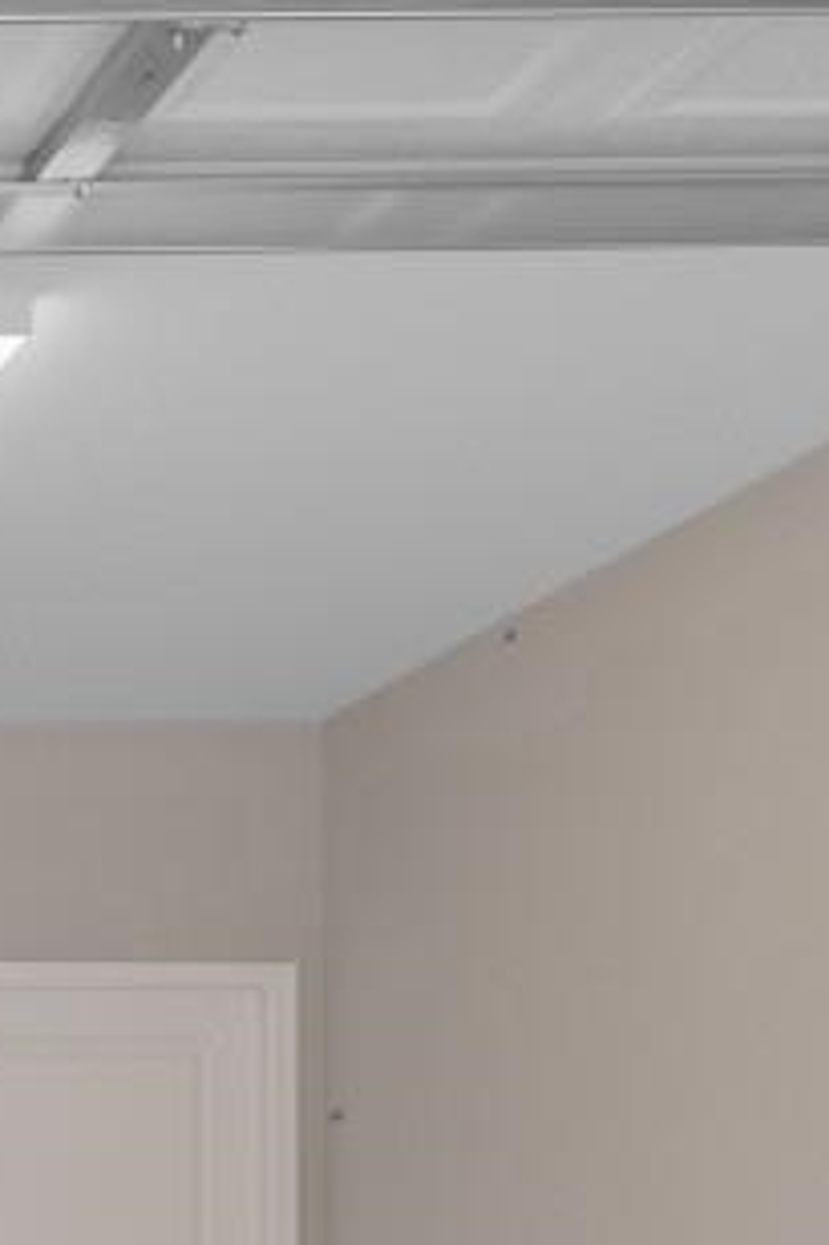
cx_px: -926
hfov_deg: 14.0
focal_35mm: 79
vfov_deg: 24.1
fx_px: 2732
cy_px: 1362
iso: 100
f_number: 4.5
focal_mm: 10
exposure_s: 1/15
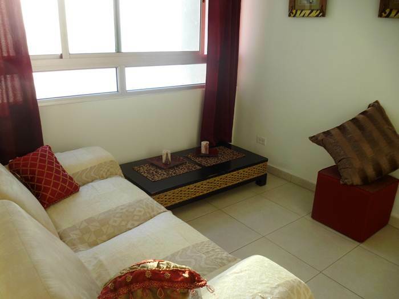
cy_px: 150
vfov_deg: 49.7
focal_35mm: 28
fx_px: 323
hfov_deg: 63.4
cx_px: 200
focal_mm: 5
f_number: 3.2
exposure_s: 1/125
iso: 100
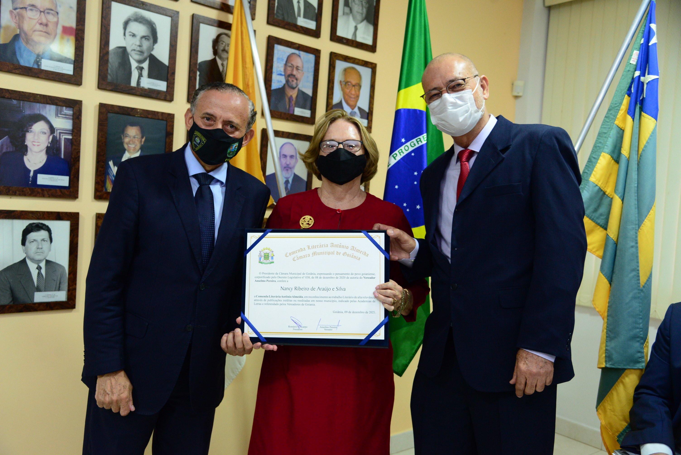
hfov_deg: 58.7
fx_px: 606
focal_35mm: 32
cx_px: 340
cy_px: 228
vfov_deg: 41.1
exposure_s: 1/80
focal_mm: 32
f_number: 4
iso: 2500
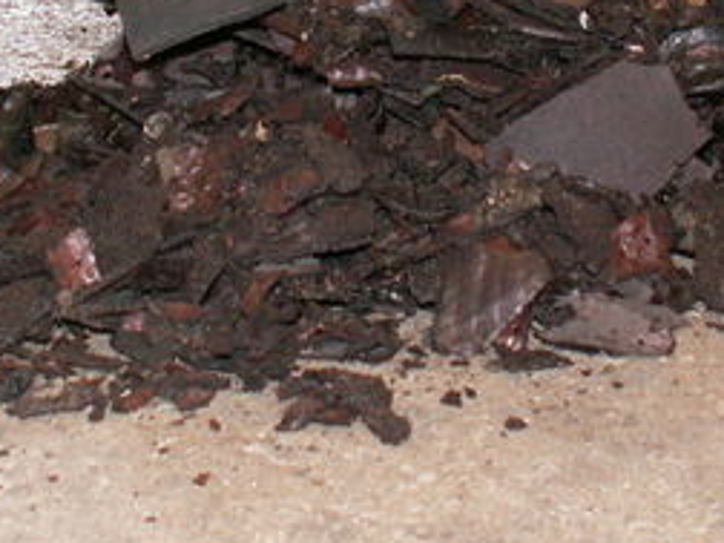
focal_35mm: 89
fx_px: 1861
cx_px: 417
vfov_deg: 16.4
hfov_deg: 22.0
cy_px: 52
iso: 160
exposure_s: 1/40
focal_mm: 5.86
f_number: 2.8
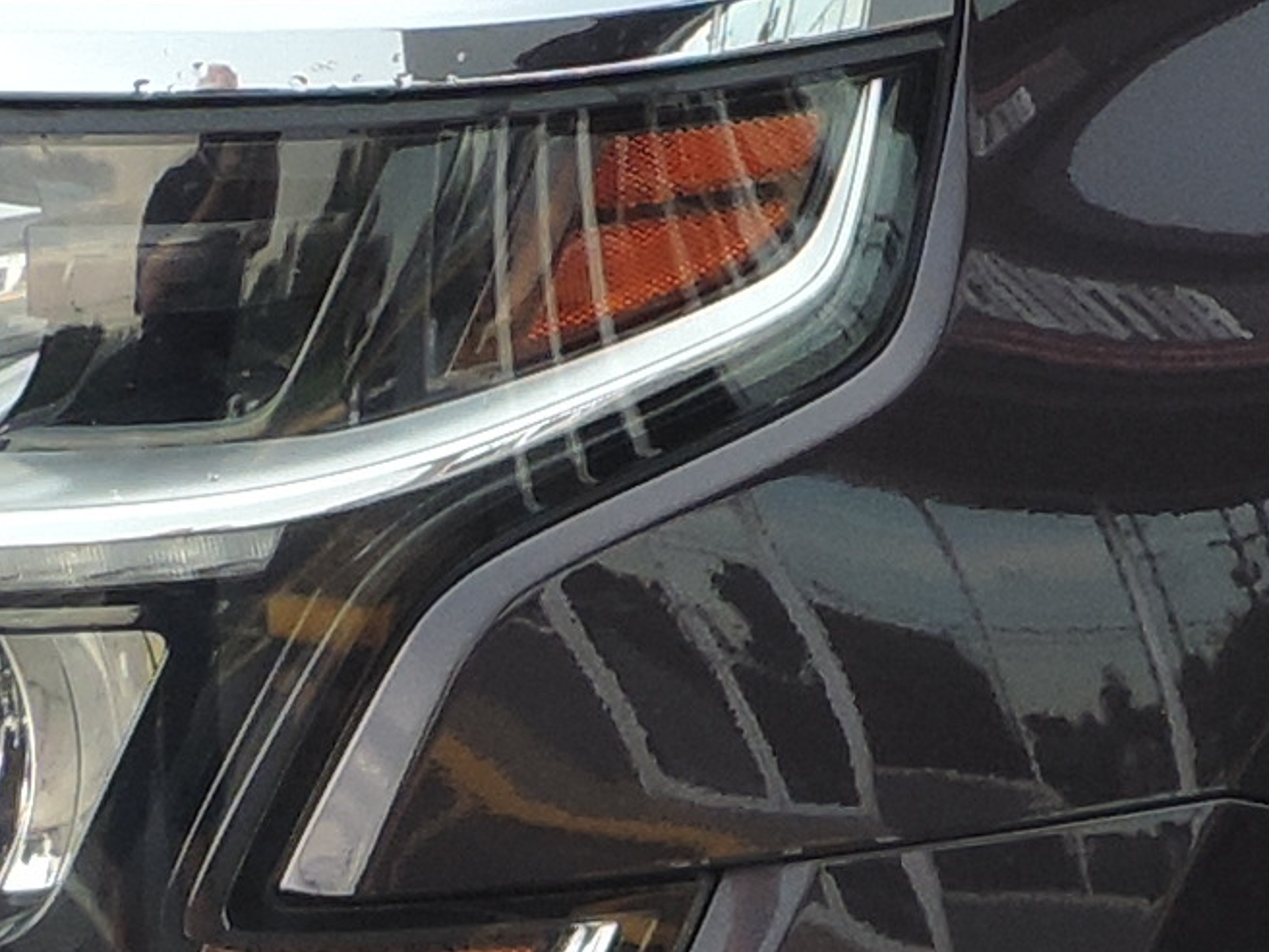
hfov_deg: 11.0
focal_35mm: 179
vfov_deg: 8.3
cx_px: 940
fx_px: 6562
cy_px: 468
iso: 80
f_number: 3
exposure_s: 1/100
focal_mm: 4.3
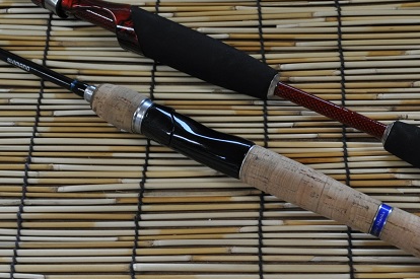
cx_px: 244
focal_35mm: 56
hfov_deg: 35.6
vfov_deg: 24.1
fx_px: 653
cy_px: 150
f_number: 5.6
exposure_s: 1/60
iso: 800
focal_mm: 24
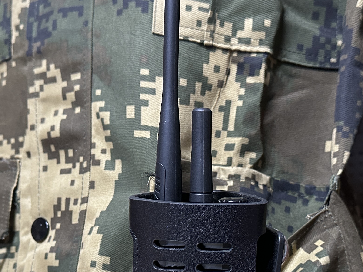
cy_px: 248
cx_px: 179
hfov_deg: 31.2
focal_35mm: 62
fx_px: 650
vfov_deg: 23.0
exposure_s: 1/60
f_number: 1.78
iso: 640
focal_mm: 6.86
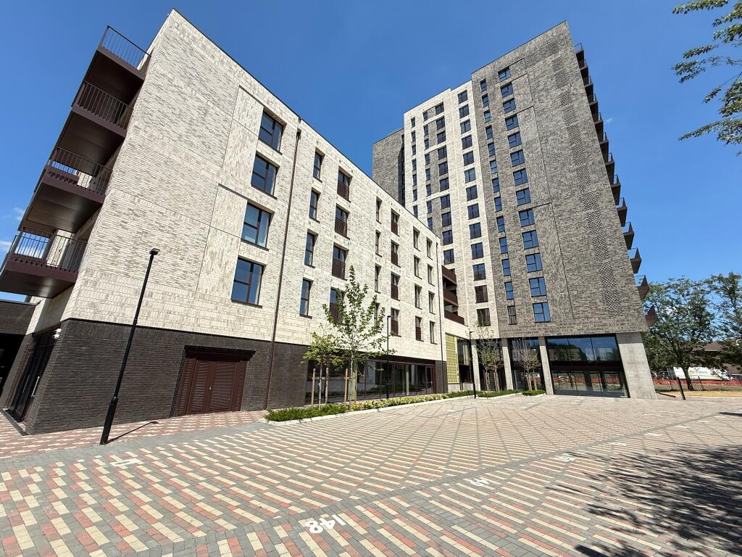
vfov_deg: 85.7
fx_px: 300
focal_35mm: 14
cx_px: 371
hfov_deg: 102.1
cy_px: 278
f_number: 2.2
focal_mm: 2.22
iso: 50
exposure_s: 1/1368
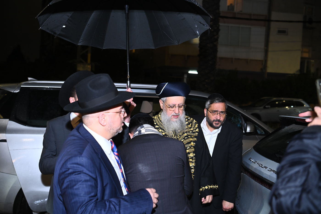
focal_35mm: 38
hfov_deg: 50.7
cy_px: 107
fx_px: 339
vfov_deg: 35.0
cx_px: 160
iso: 1600
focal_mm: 38
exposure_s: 1/160
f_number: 3.5
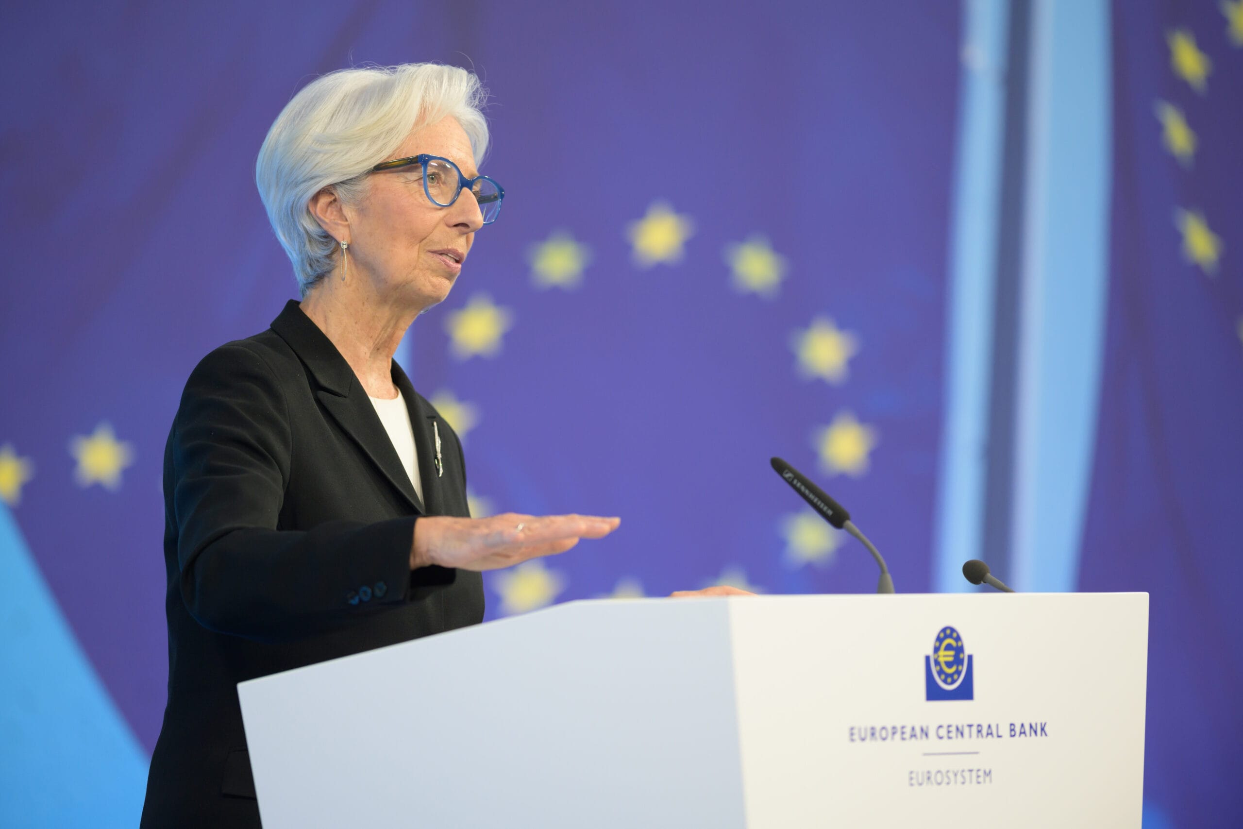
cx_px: 622
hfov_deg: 6.9
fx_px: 10358
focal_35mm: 300
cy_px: 414
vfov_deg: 4.6
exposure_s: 1/250
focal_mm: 300
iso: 450
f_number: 3.2
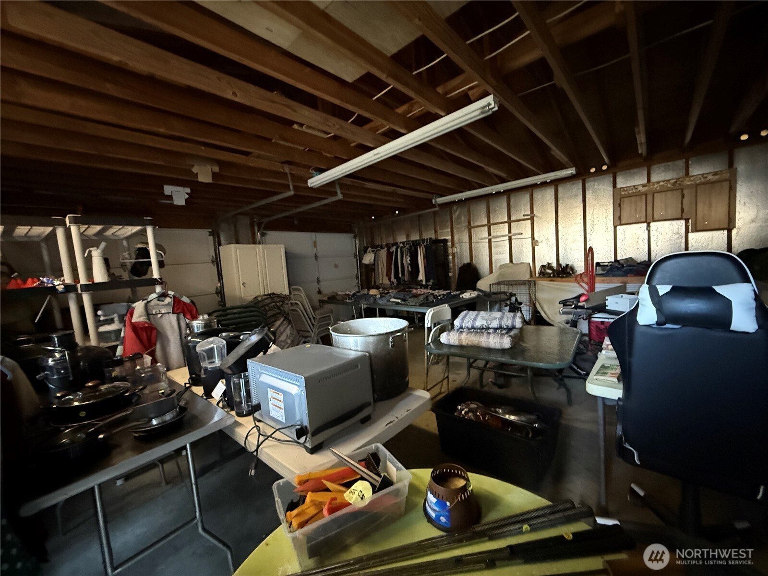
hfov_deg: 102.1
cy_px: 288
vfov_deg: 85.7
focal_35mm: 14
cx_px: 384
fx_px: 311
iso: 1600
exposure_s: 1/30
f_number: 2.2
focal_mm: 2.22
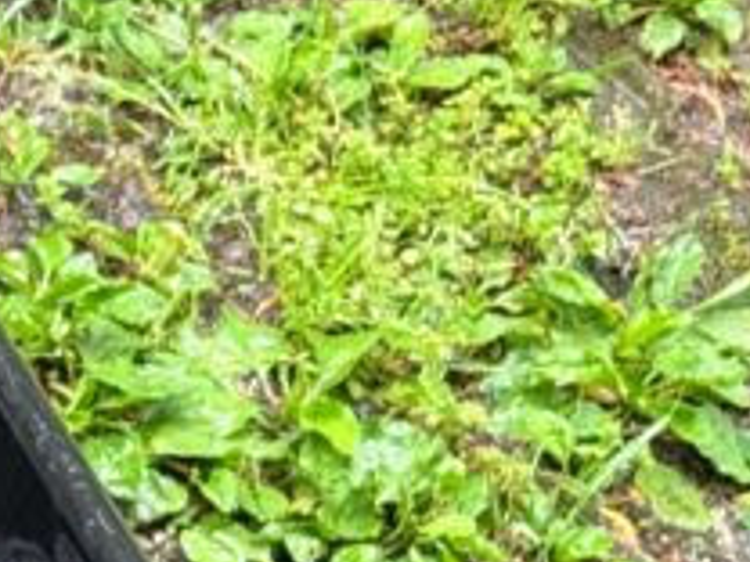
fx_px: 5547
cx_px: -1089
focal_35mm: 256
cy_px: 414
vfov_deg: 5.8
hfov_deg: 7.2
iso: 32
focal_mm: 5.96
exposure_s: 1/122
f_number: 1.6
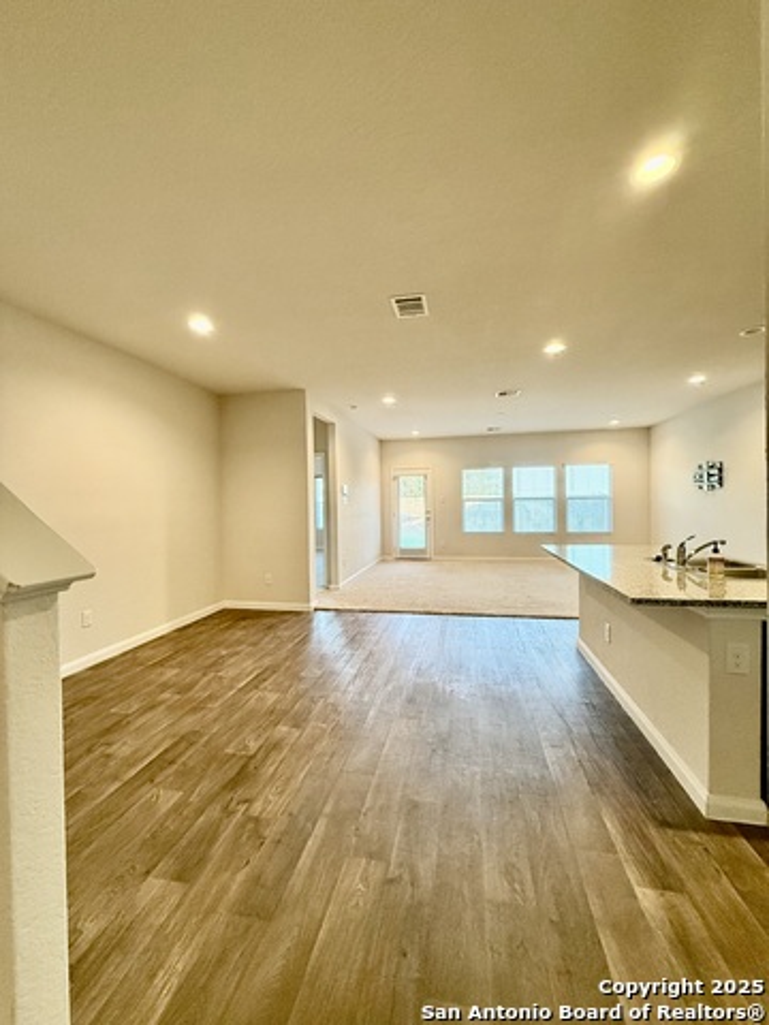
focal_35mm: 14
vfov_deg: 102.1
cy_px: 512
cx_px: 384
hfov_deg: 85.7
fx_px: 415
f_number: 2.2
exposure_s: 1/120
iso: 500
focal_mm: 2.22
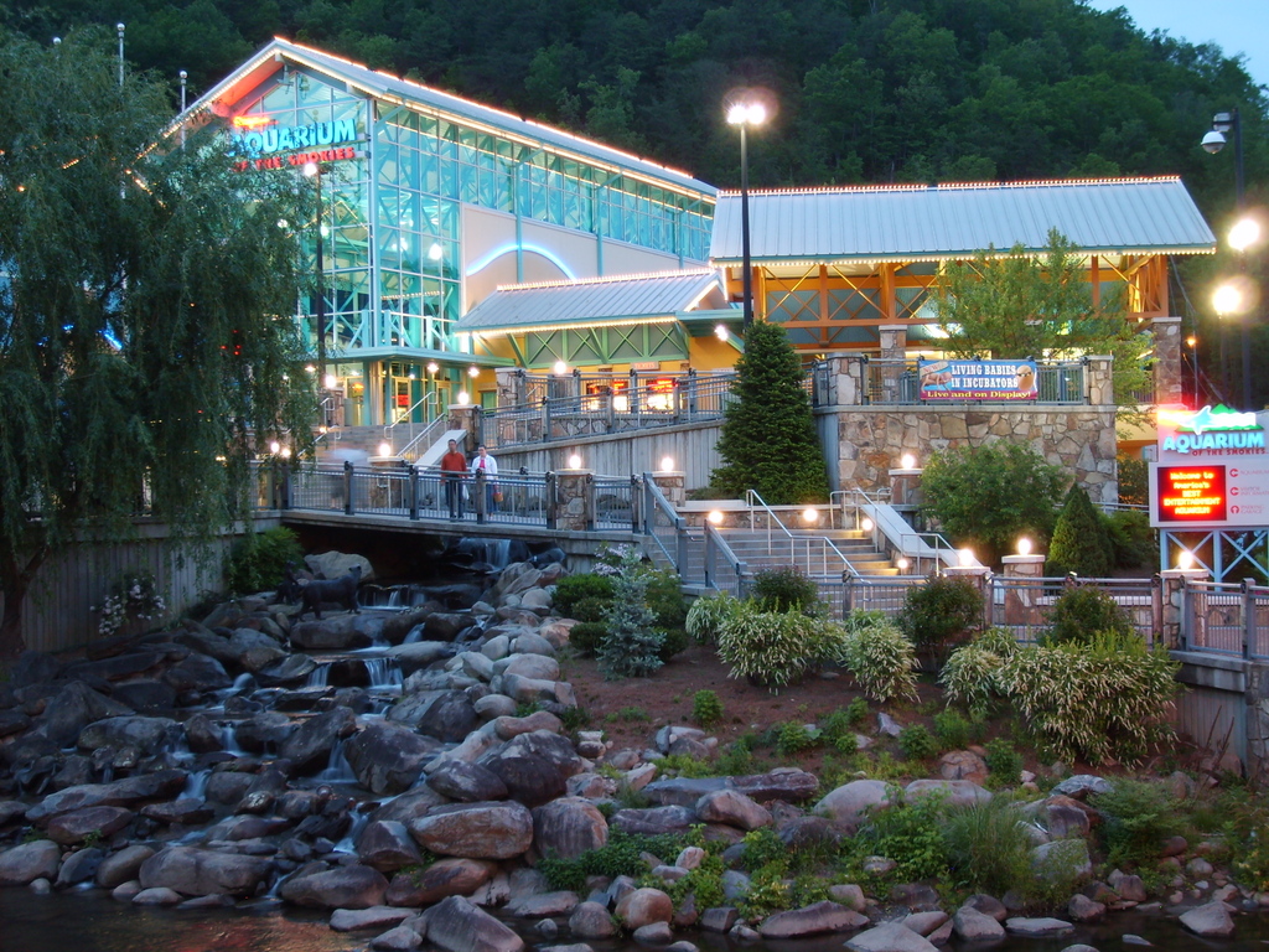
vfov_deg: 28.0
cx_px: 634
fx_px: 1906
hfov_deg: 36.8
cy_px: 476
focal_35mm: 52
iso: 50
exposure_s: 1/2
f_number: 3.3
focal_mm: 8.7
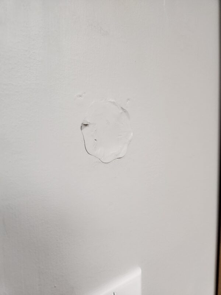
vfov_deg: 73.9
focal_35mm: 23
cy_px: 148
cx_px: 110
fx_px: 196
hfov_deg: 58.9
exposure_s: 1/120
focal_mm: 5.4
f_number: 1.8
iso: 250
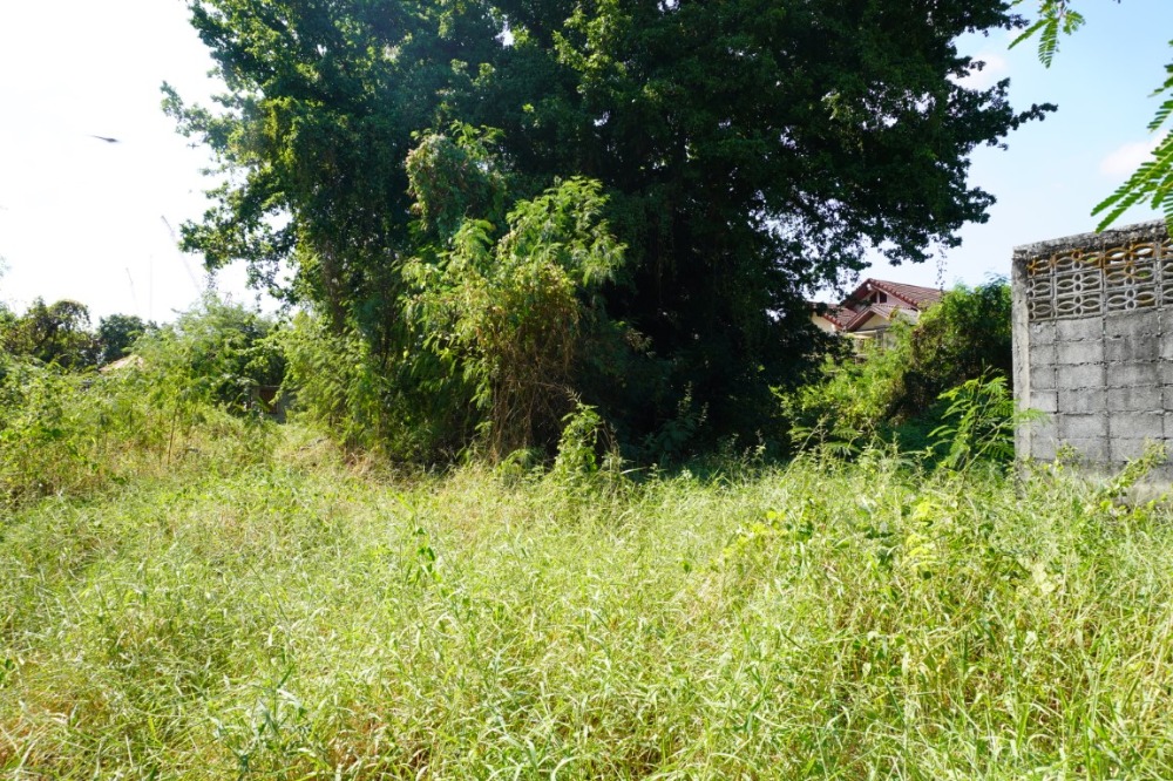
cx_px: 586
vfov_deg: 53.1
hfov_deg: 73.8
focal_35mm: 24
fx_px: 782
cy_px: 390
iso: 100
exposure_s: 1/100
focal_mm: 16
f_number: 7.1
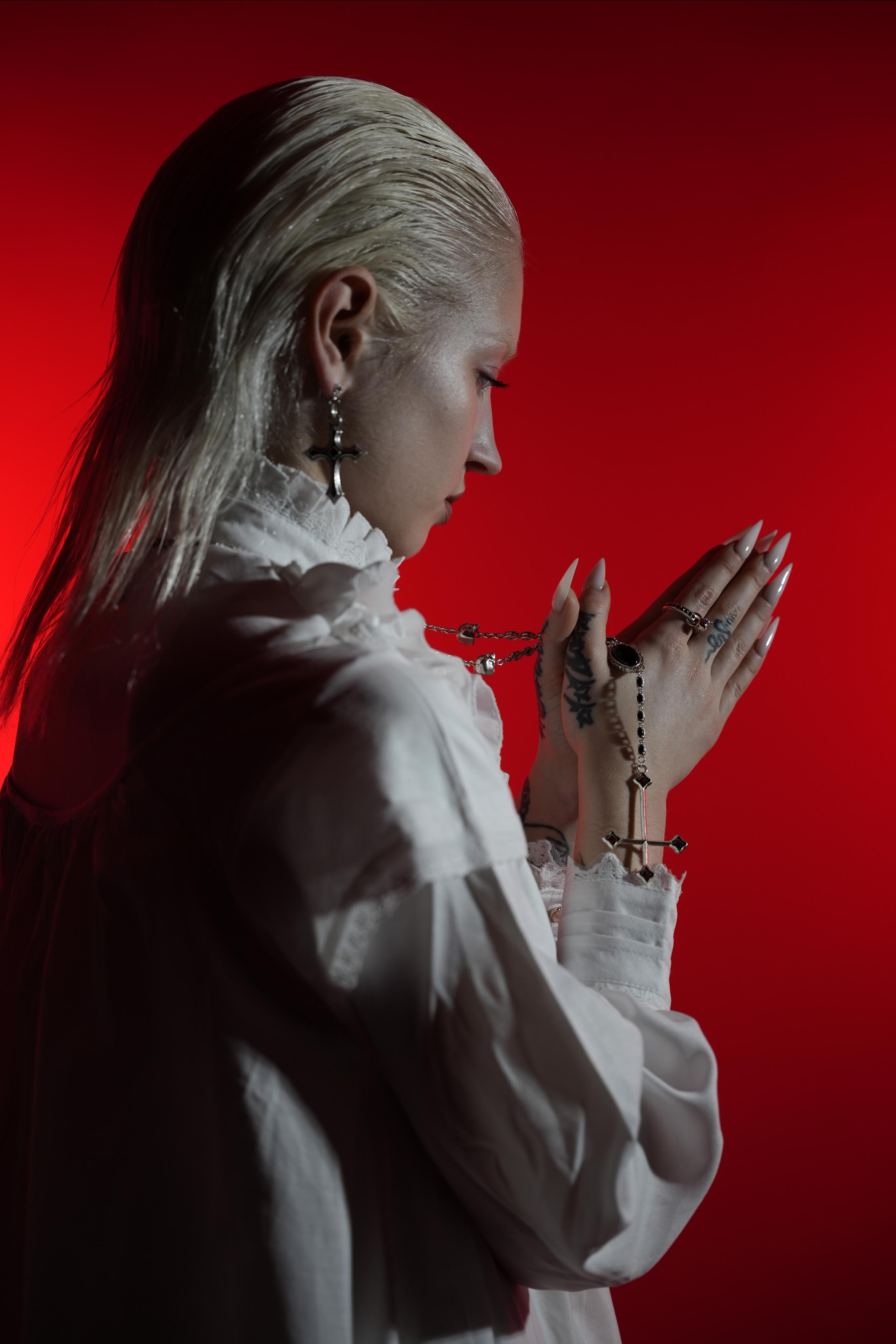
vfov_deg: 35.7
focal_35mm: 56
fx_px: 2087
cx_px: 448
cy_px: 672
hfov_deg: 24.2
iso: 250
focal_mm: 55.9
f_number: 2.8
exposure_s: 1/125
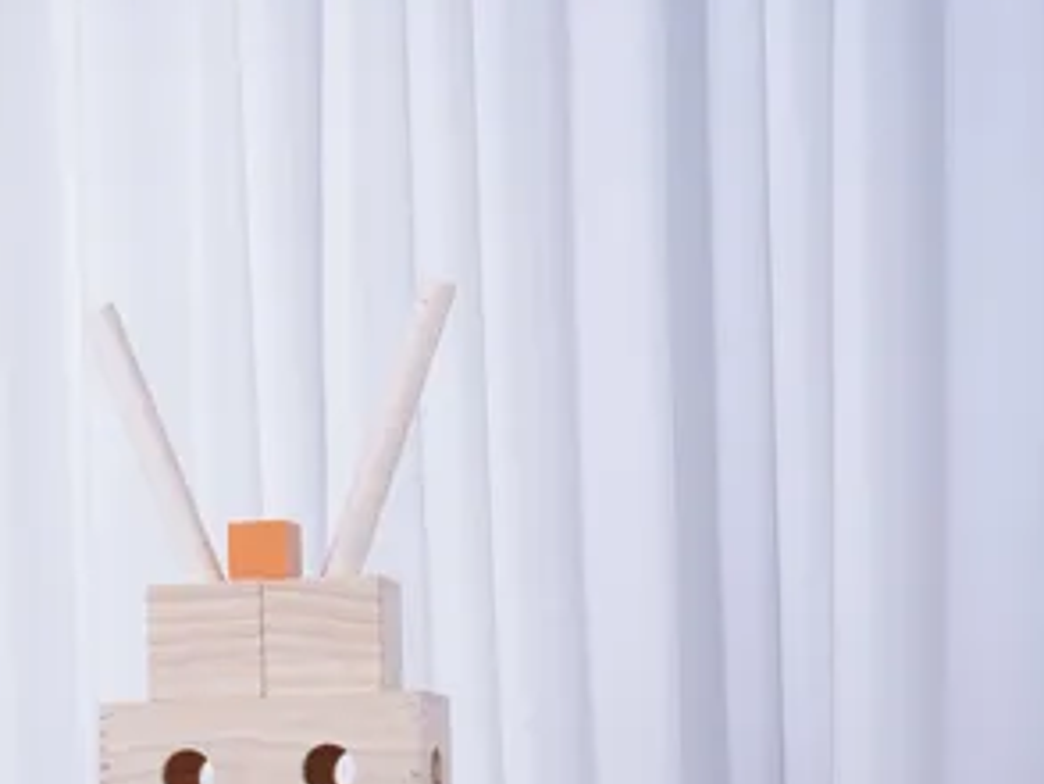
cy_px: 907
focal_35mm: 105
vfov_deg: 13.8
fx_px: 3168
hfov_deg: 17.5
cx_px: -314
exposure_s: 1/100
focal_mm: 40
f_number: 6.3
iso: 320
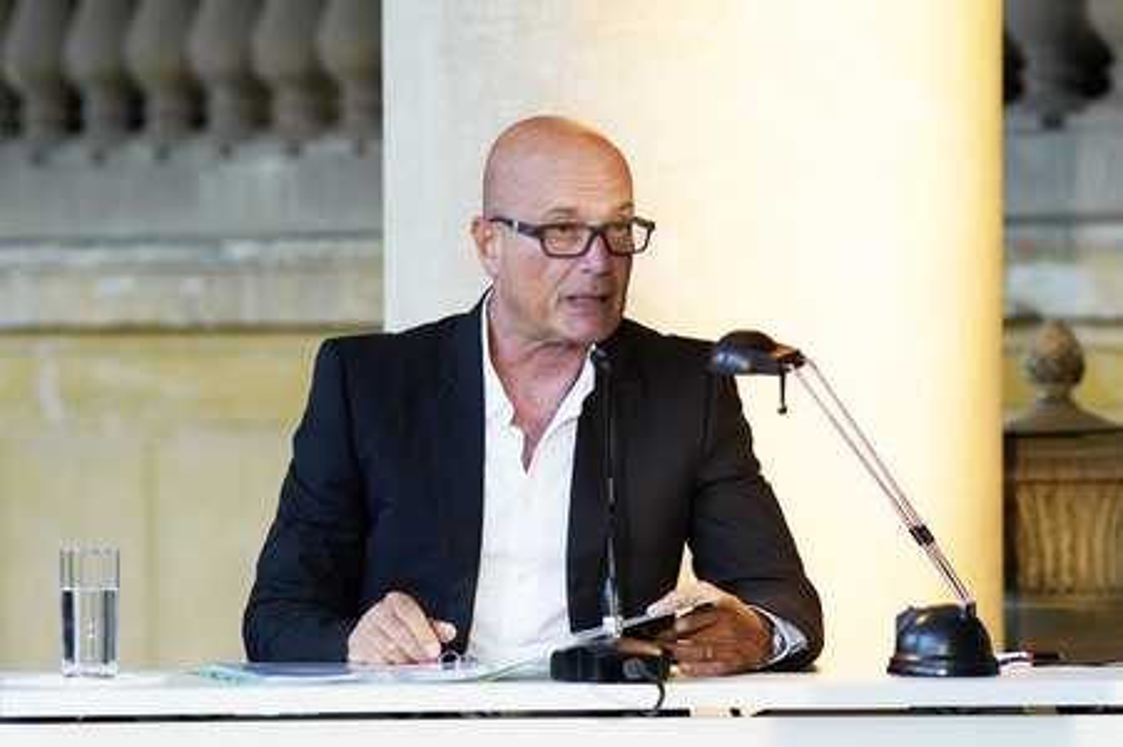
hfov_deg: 10.3
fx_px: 6234
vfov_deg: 6.9
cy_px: 374
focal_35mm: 200
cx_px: 562
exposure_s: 1/320
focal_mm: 200
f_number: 4.5
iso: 1600
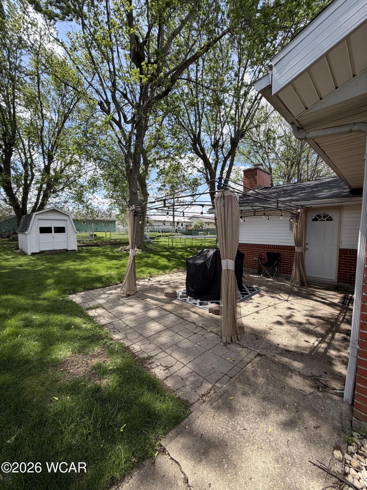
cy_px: 245
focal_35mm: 14
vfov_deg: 102.1
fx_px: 198
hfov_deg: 85.7
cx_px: 184
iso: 40
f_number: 2.2
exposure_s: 1/631
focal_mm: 2.22
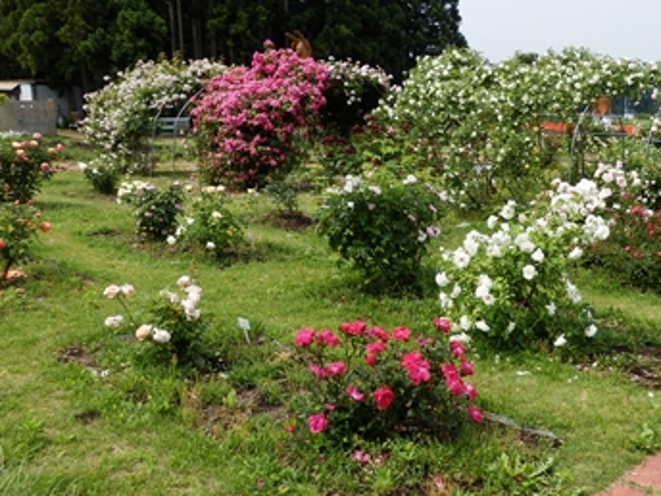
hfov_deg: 46.1
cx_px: 442
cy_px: 208
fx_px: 764
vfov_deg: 35.9
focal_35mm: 40
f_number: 3
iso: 80
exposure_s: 1/1000
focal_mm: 4.5
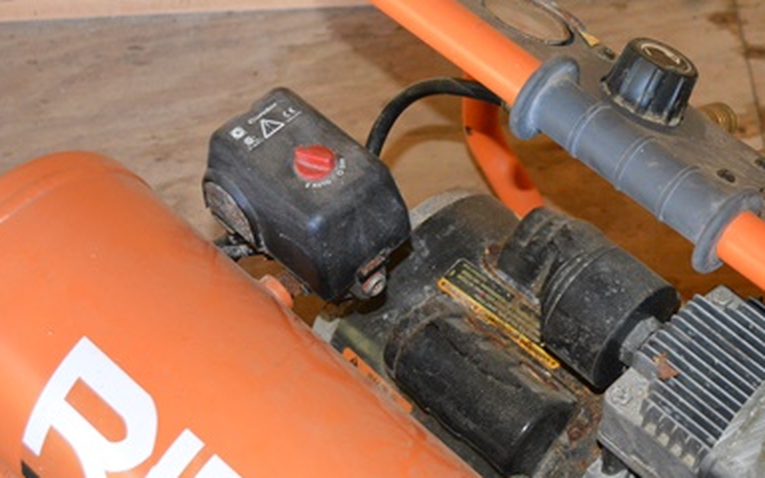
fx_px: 1746
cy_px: 256
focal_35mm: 84
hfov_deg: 24.5
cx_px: 557
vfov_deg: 15.6
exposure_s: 1/60
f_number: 5
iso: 2800
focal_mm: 35
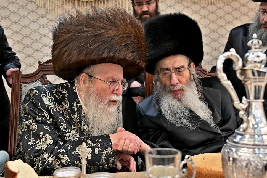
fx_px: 271
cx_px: 129
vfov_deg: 36.4
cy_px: 93
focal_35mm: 37
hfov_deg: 52.4
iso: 500
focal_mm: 34.5
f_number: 4
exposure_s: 1/160
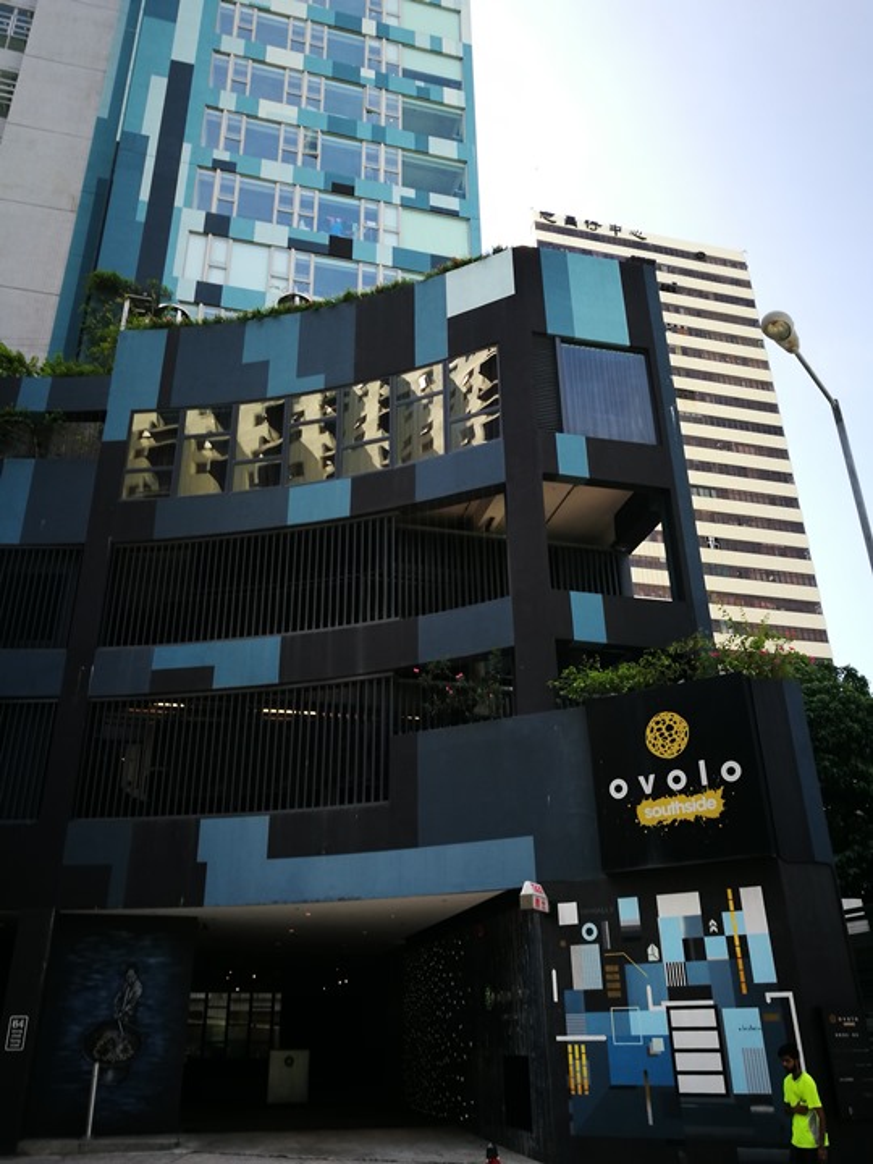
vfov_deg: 65.3
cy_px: 582
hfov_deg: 51.4
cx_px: 436
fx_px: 908
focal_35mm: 27
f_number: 2.2
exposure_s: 1/226
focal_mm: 4.5
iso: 50
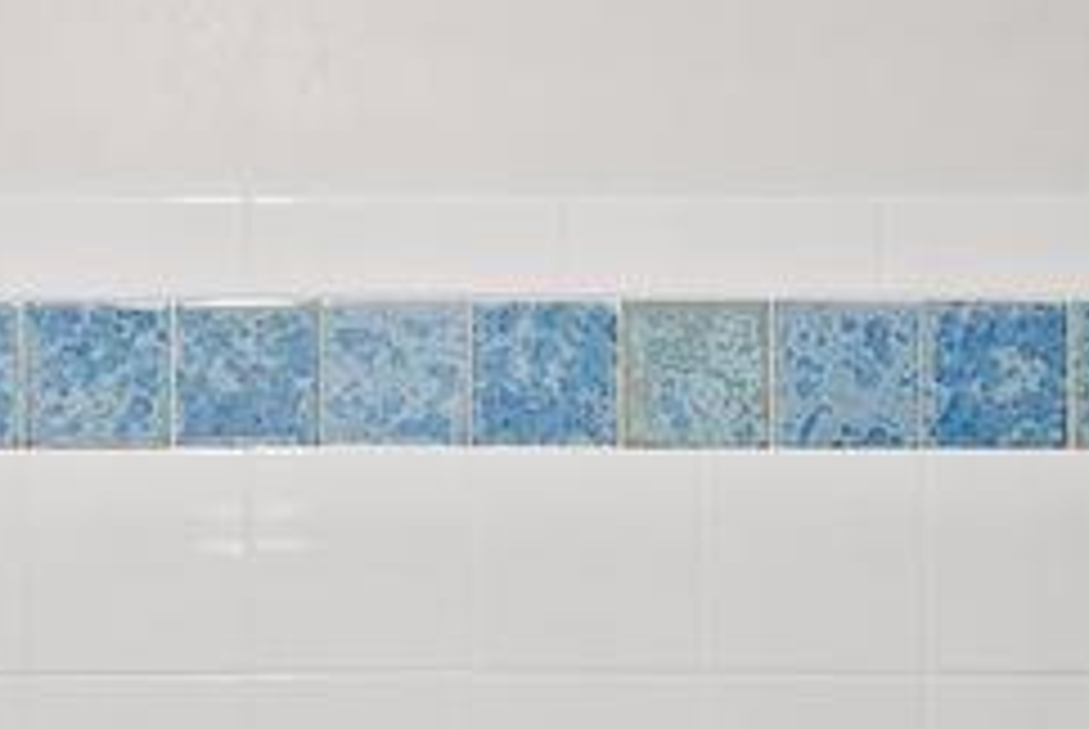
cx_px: 184
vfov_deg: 11.7
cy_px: 1606
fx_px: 3059
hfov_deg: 19.9
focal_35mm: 101
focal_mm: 17
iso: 800
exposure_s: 1/15
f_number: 9
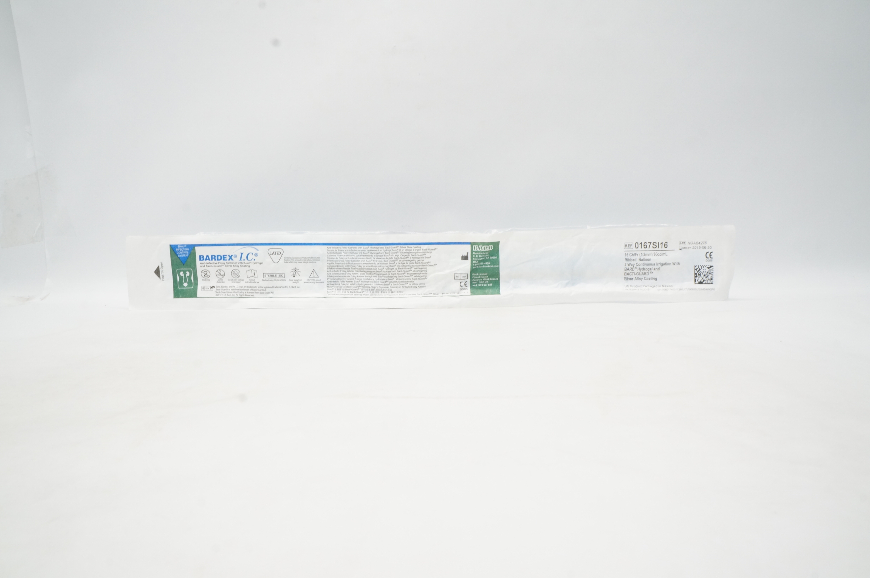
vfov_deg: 47.8
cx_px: 435
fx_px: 652
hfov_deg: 67.4
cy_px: 289
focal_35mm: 27
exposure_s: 1/13
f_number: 14
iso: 800
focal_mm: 18
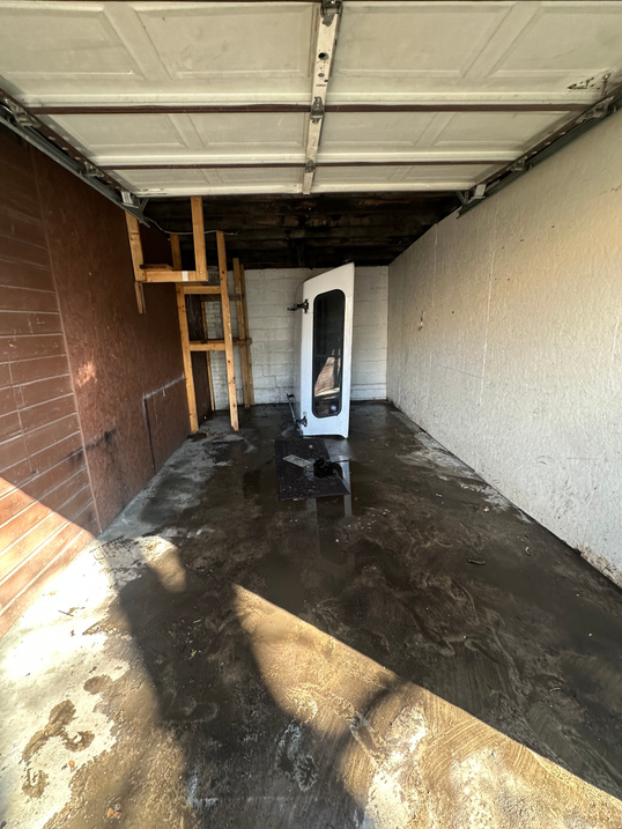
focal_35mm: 15
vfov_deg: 98.1
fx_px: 359
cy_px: 406
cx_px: 308
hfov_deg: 81.8
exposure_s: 1/99
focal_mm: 2.22
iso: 200
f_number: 2.2
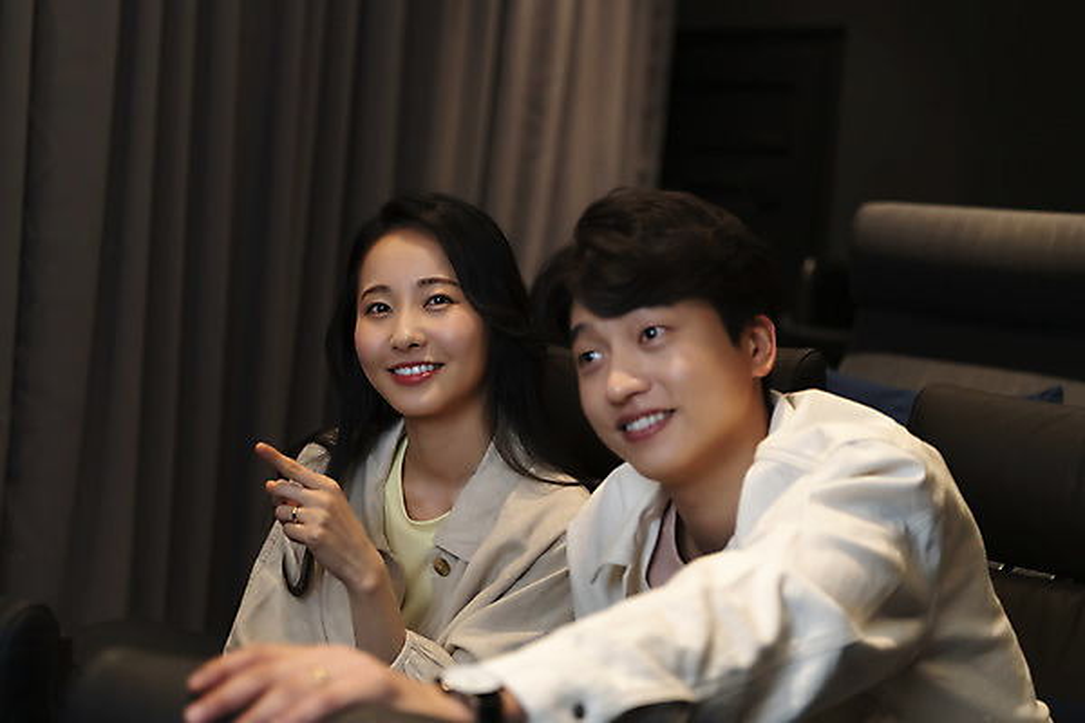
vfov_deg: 21.9
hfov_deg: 32.4
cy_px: 362
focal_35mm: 62
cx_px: 542
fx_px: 1868
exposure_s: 1/125
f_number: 2.8
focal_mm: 62
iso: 1250
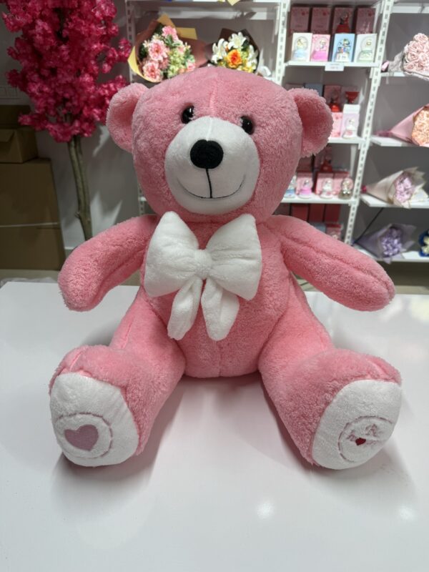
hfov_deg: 56.8
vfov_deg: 71.6
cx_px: 214
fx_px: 397
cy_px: 286
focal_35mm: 24
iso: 100
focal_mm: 6.76
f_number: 1.78
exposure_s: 1/121
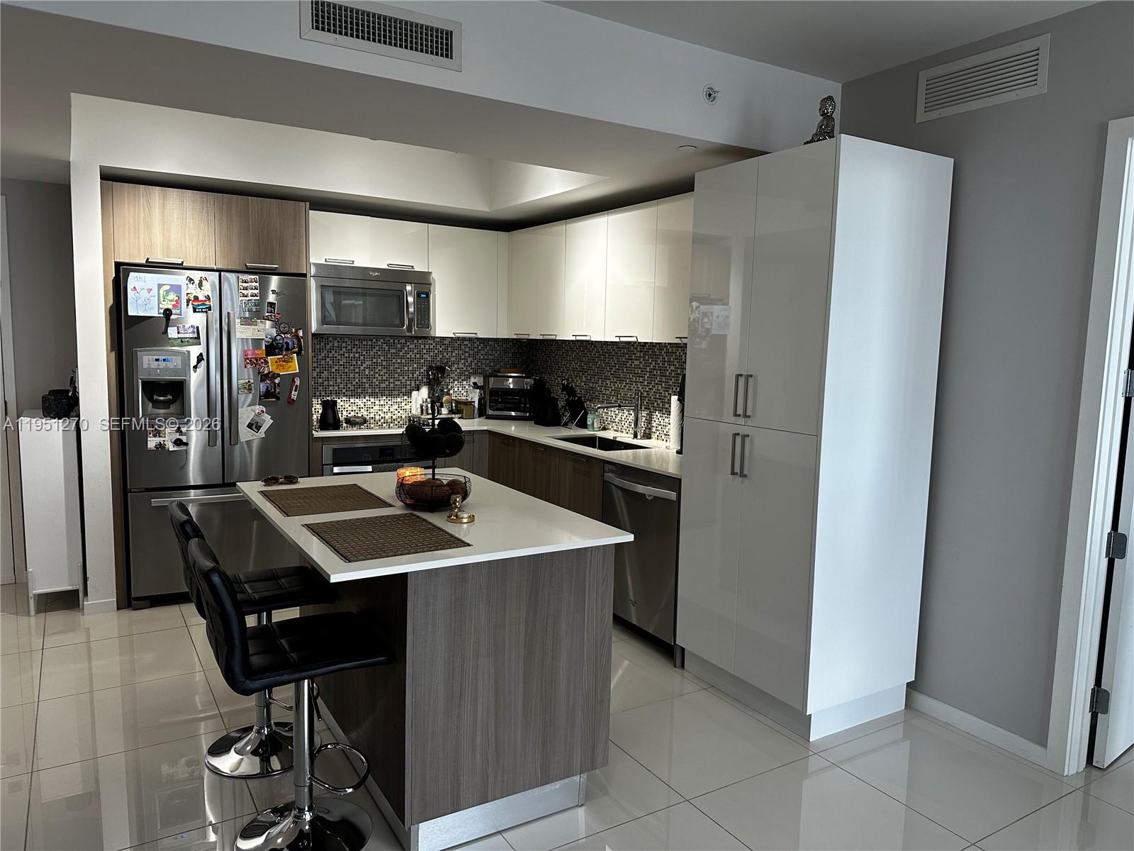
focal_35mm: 24
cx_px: 567
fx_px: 786
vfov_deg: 56.8
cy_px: 426
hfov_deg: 71.6
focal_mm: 6.86
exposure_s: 1/120
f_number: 1.78
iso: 160
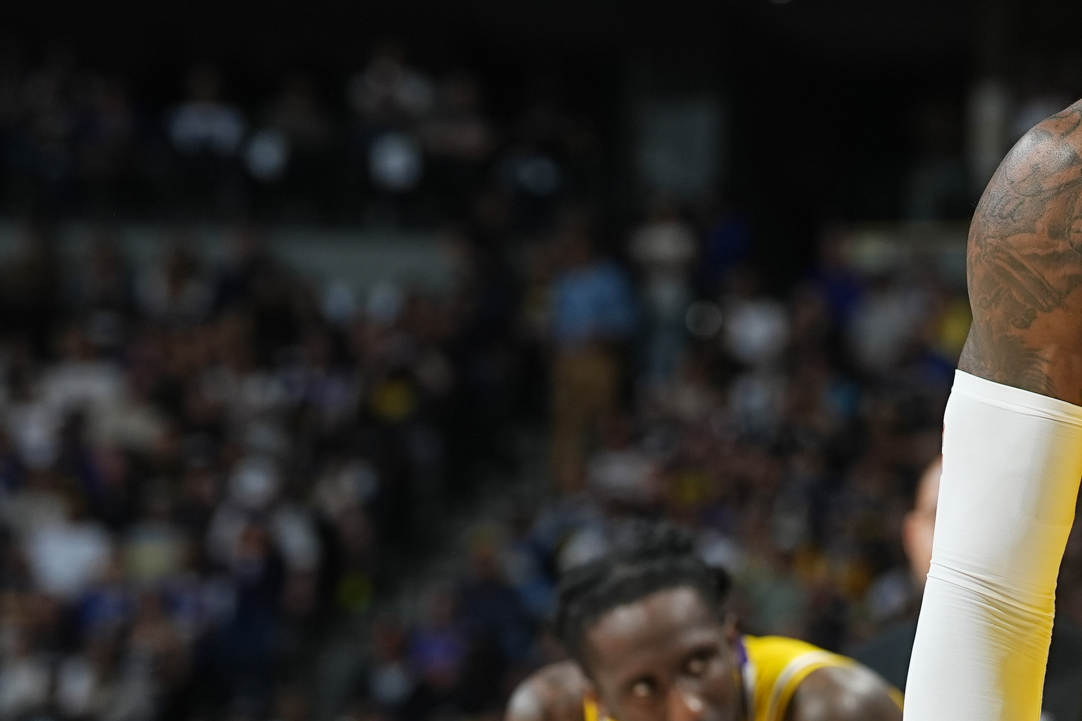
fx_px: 8895
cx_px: 1314
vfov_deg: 4.6
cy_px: 382
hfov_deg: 6.9
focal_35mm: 296
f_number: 3.5
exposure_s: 1/1250
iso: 400
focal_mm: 113
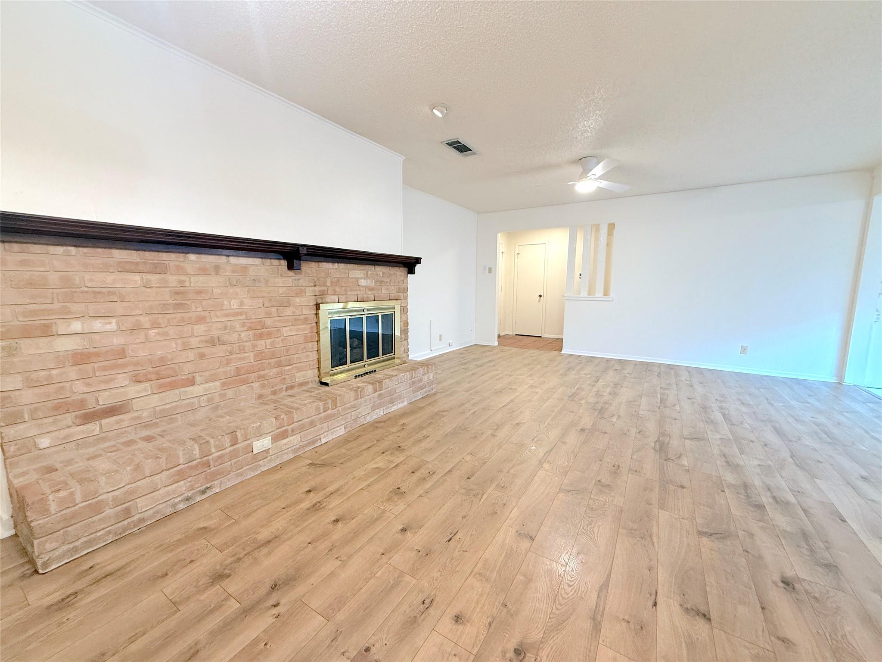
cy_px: 331
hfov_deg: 102.1
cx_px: 441
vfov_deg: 85.7
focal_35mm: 14
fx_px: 357
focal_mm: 2.22
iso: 250
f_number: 2.2
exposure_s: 1/60
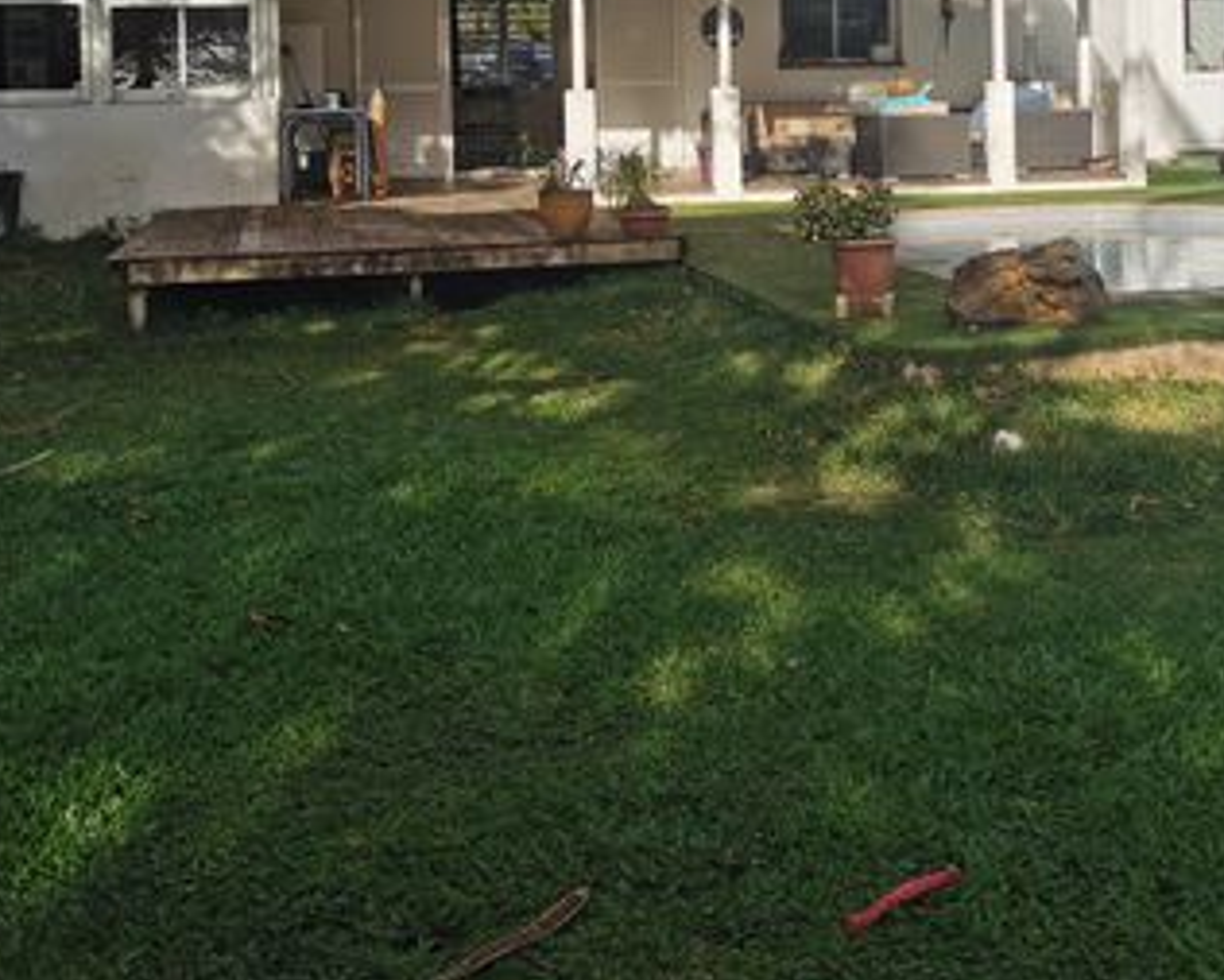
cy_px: 124
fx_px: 1812
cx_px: 728
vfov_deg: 29.2
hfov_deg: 37.2
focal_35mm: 50
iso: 50
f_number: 1.6
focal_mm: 5.56
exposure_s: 1/2994
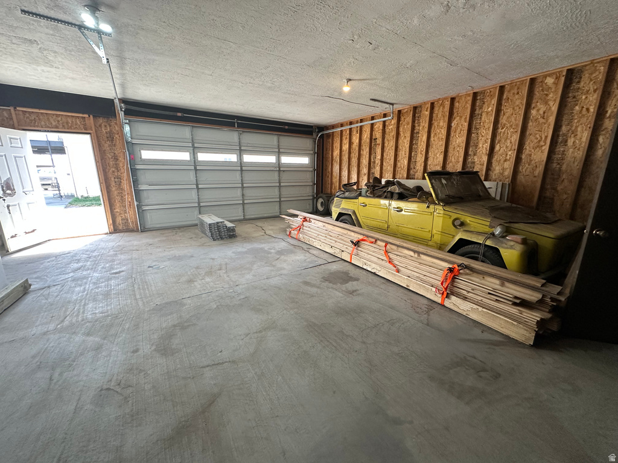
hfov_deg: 102.1
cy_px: 232
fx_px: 250
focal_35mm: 14
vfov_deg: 85.7
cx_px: 309
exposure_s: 1/120
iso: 200
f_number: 2.2
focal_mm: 2.22
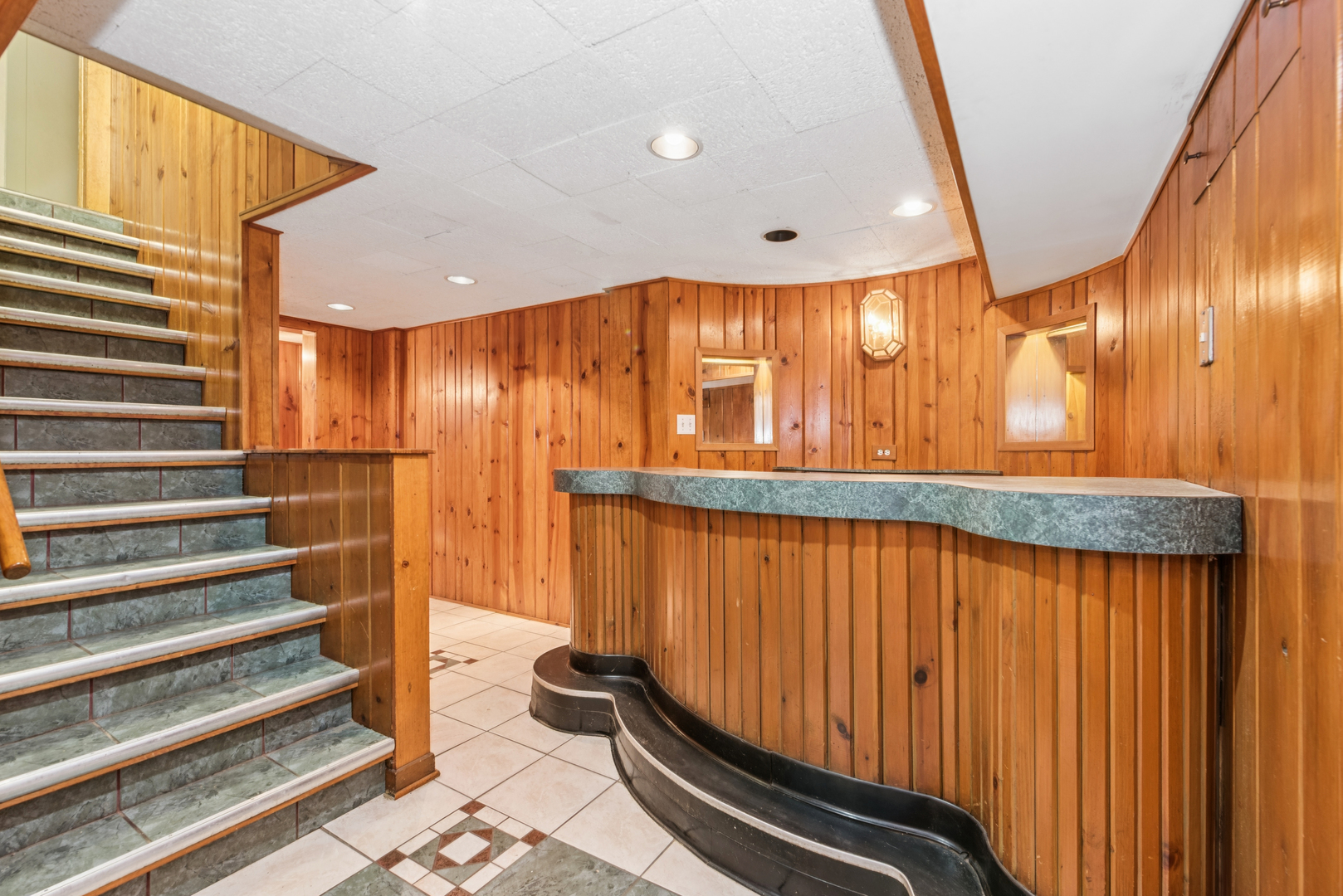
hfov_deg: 100.4
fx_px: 560
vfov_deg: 77.4
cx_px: 672
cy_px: 448
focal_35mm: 15
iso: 400
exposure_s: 1
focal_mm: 15
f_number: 8
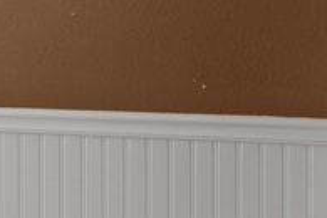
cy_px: 22
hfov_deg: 15.5
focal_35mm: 84
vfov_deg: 16.1
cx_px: -424
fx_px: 763
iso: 250
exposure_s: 1.3
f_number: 9
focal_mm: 16
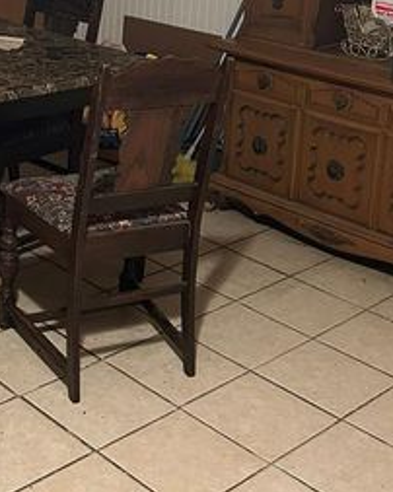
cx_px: 74
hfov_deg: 22.5
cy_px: 53
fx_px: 975
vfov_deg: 27.4
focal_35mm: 67
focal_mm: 5.7
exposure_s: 1/30
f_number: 1.5
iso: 500
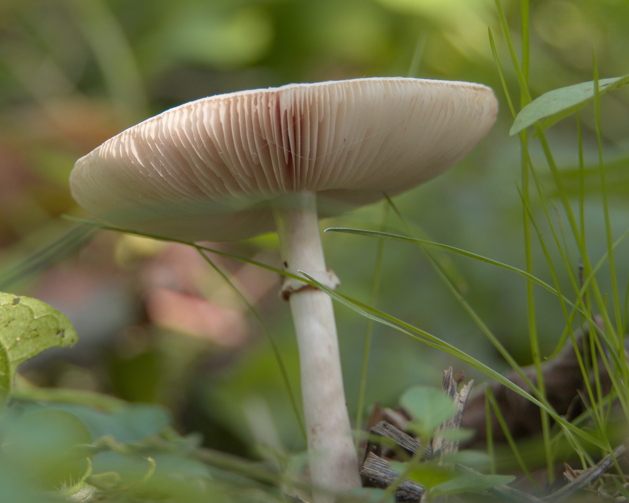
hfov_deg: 10.3
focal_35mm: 188
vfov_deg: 8.2
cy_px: 236
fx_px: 3500
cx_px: 229
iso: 125
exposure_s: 1/100
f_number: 4.5
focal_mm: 56.7
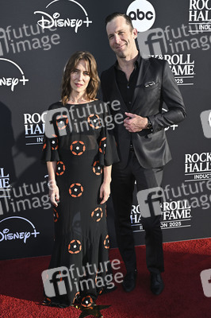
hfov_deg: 34.2
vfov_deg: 49.6
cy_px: 159
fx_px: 343
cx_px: 106
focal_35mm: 39
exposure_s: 1/320
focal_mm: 39
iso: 250
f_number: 8
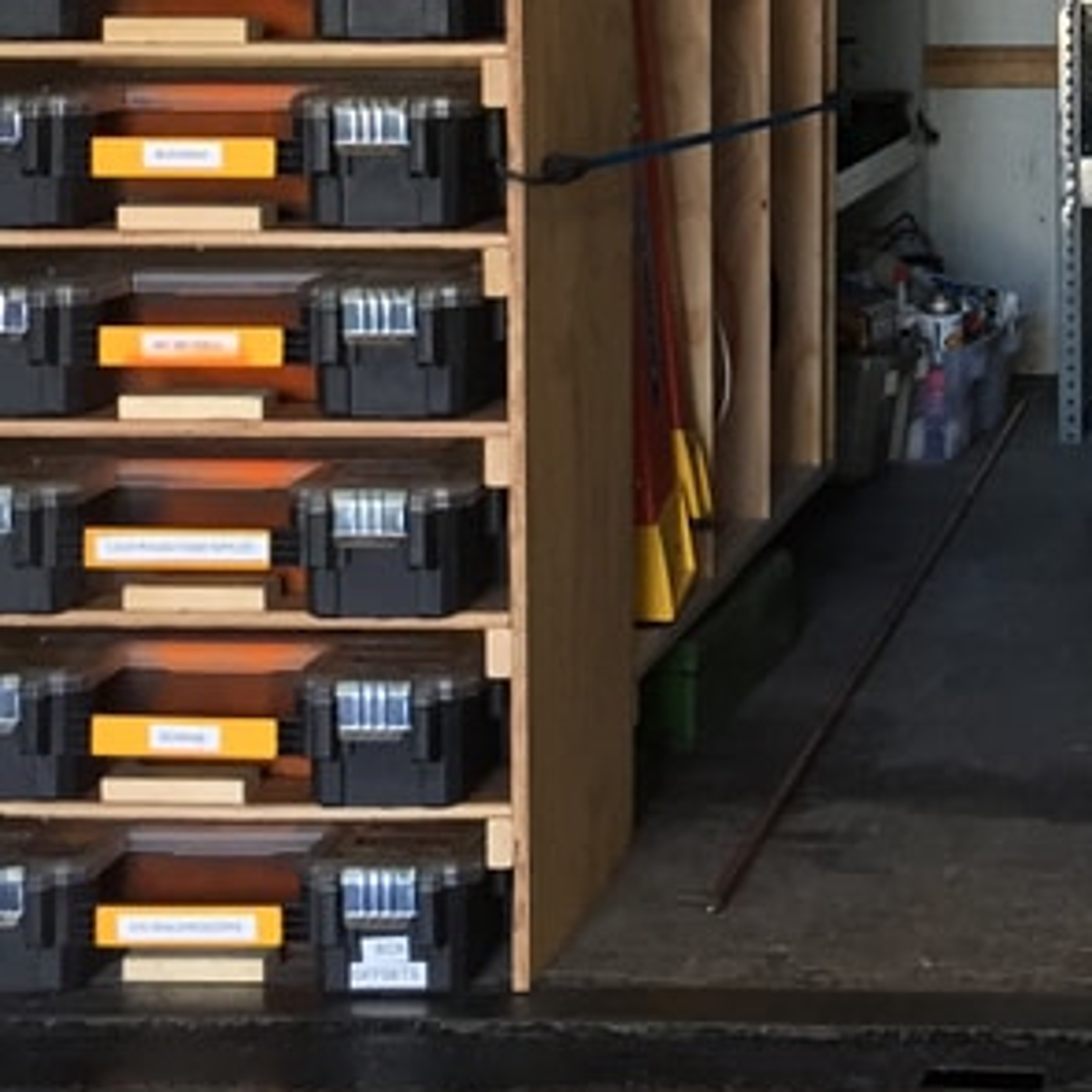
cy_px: -59
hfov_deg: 19.3
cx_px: 1148
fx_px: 3105
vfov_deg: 19.2
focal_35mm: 87
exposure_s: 1/30
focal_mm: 4.15
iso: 32
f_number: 2.2
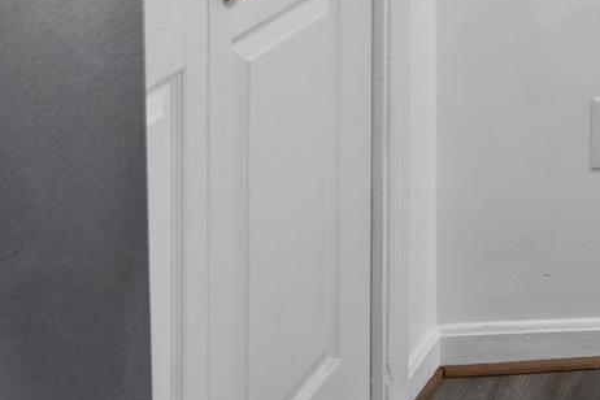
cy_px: -358
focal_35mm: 71
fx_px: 1183
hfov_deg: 20.5
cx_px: 1070
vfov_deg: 15.8
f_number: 8
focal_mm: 16
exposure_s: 1/10
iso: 800
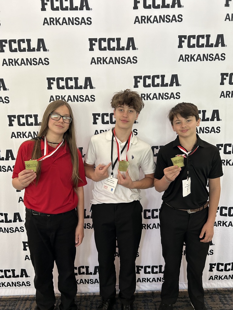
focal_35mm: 26
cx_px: 116
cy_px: 155
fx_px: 233
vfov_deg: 67.3
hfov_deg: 53.1
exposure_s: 1/60
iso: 160
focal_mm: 5.7
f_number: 1.5
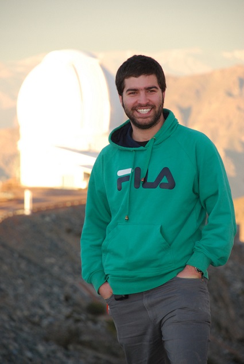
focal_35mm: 202
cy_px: 182
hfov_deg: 6.8
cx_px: 122
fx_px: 2053
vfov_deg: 10.1
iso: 800
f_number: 6.3
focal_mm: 135
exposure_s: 1/200
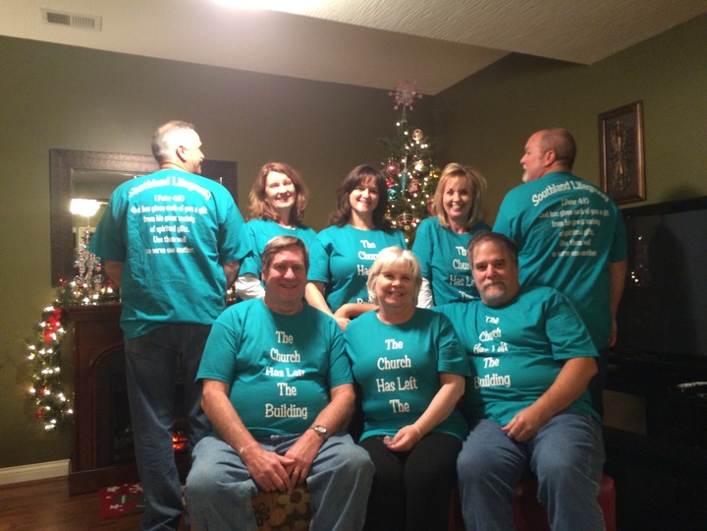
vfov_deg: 48.2
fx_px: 592
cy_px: 266
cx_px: 354
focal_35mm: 29
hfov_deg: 61.7
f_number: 2.2
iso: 250
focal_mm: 4.15
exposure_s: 1/15
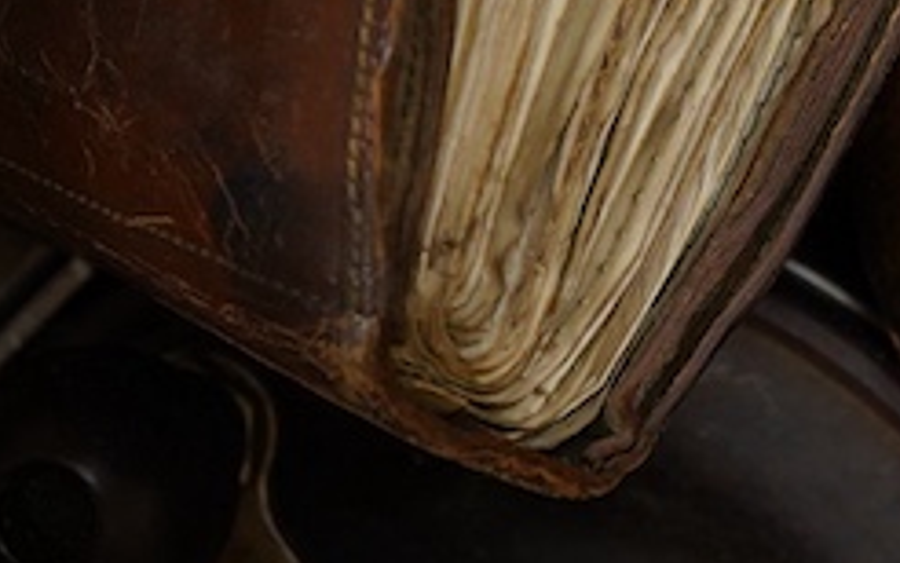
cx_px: 966
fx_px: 4123
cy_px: -124
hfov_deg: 12.3
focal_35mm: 168
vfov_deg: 7.7
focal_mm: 30
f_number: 6.3
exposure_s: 1/125
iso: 1250
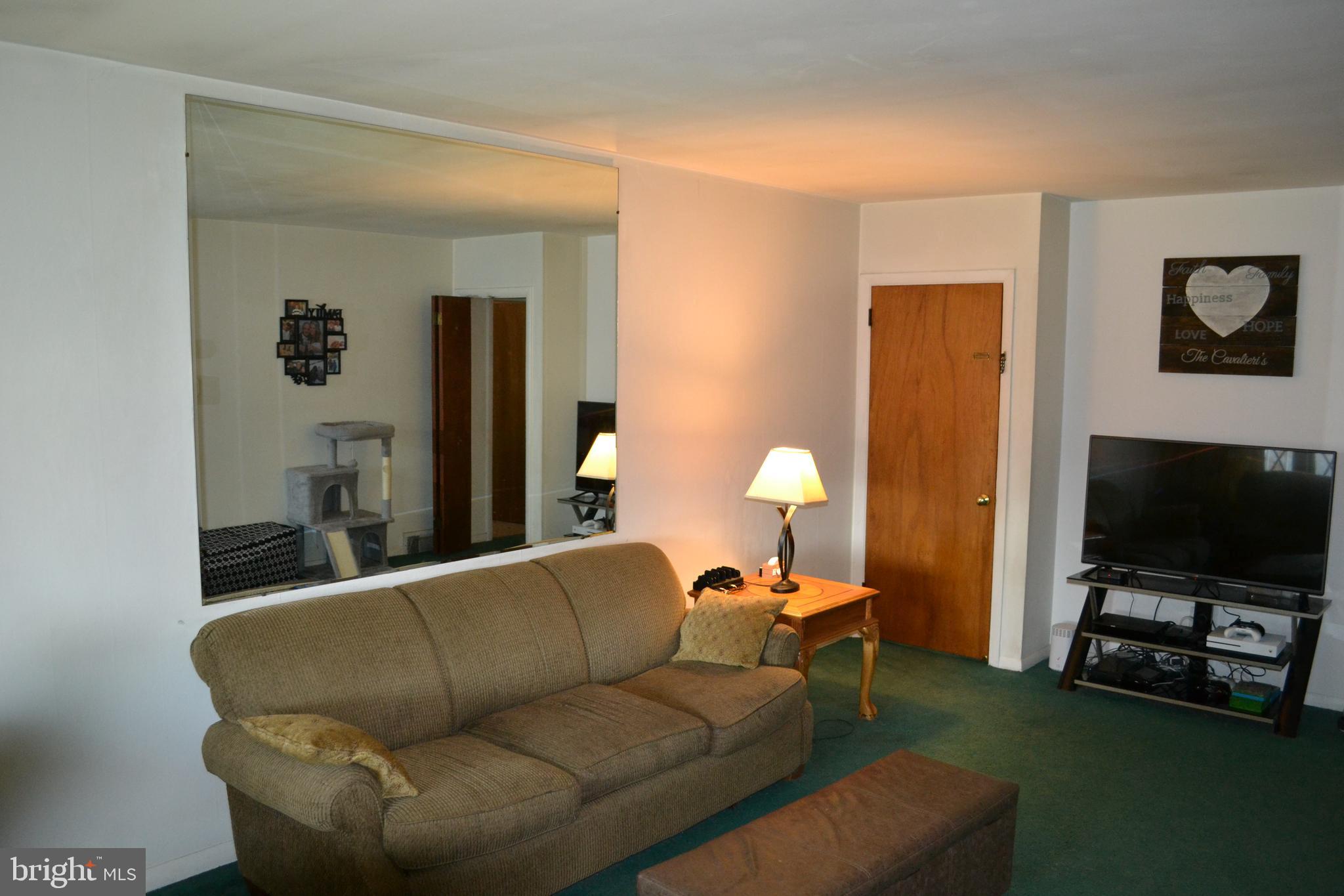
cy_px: 448
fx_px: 1008
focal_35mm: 27
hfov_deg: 67.4
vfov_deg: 47.9
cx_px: 672
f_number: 3.5
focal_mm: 18
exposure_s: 1/60
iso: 1400
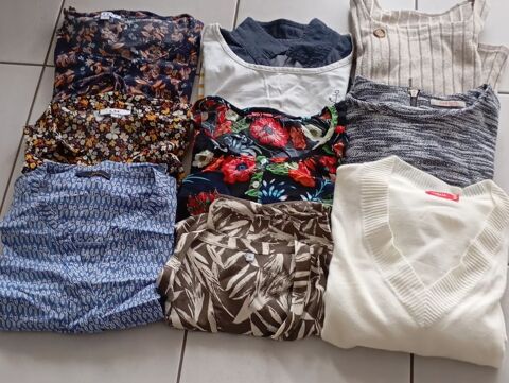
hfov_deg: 33.7
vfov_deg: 25.7
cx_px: 254
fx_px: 839
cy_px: 192
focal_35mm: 57
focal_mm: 4.27
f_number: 1.8
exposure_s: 1/33.3
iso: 458
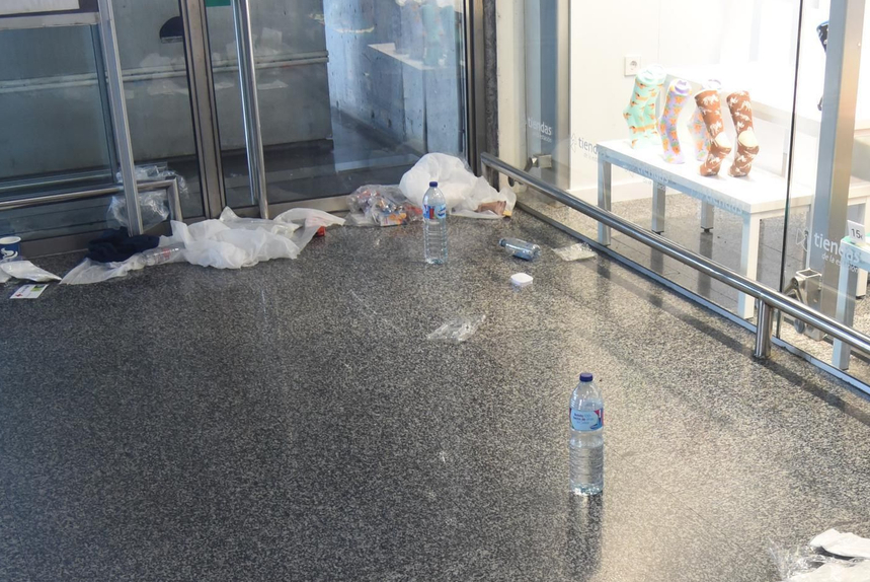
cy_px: 470
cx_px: 595
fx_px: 1306
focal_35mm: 54
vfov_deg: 24.7
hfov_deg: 36.4
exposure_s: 1/160
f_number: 6.3
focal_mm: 29
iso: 1800
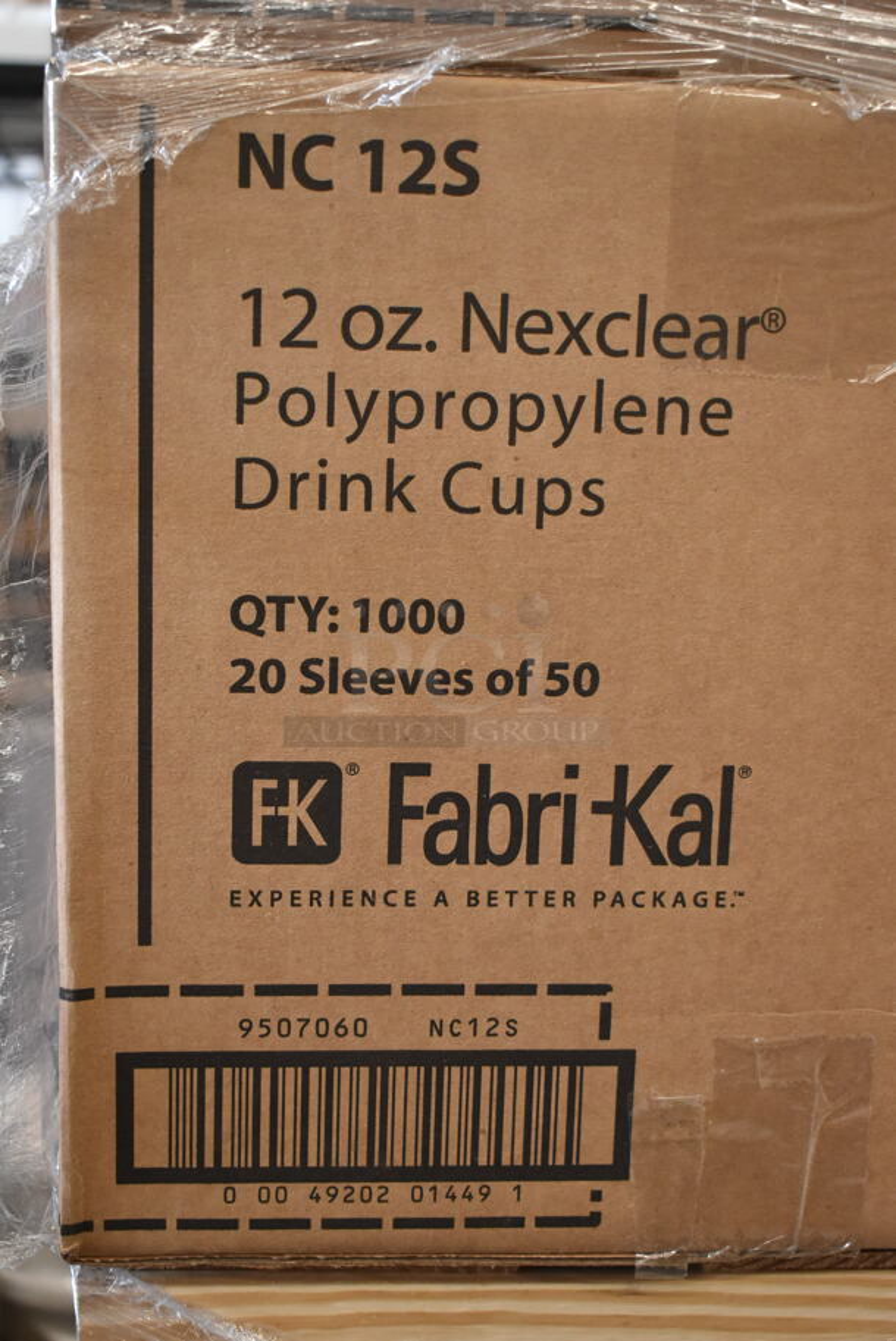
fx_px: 2125
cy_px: 670
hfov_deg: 23.8
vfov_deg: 35.0
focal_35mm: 57
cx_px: 448
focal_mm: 38
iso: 2000
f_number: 4.8
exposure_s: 1/125
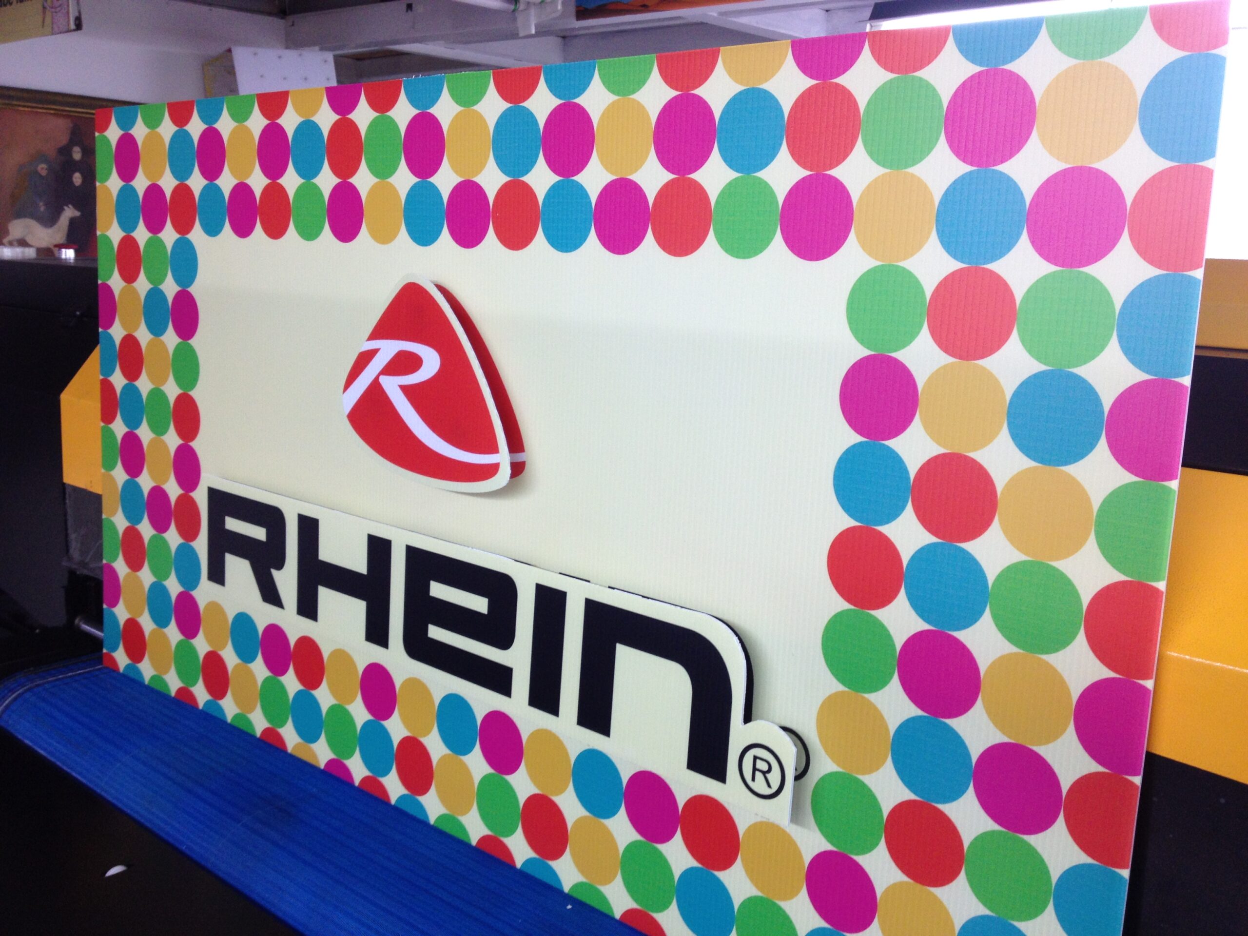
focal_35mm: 35
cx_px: 624
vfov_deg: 40.7
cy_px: 468
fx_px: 1262
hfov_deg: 52.6
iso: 80
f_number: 2.4
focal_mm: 4.28
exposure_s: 1/20
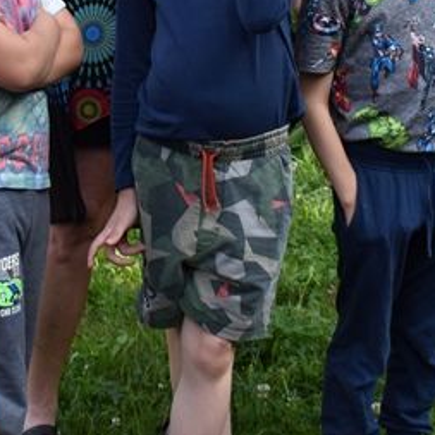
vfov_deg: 12.6
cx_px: -22
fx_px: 1905
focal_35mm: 134
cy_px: -149
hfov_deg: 12.8
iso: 320
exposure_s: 1/250
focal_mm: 26
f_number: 8
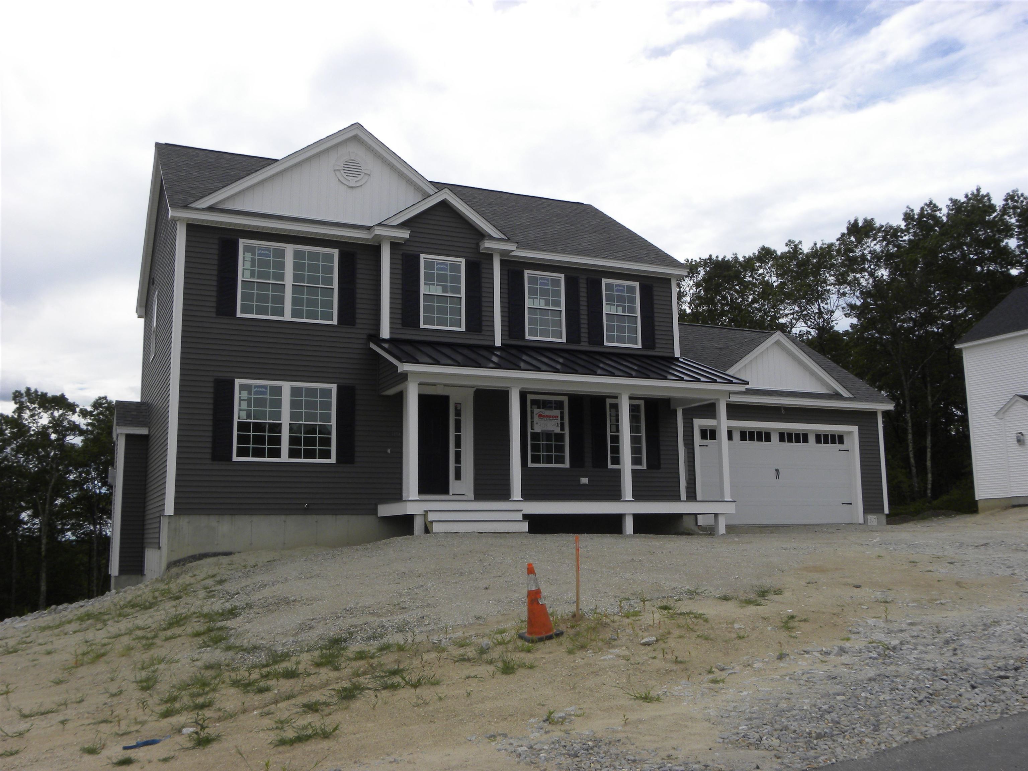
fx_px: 980
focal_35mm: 33
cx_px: 514
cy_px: 386
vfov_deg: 42.9
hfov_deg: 55.4
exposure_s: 1/390
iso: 64
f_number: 5.6
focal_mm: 5.9
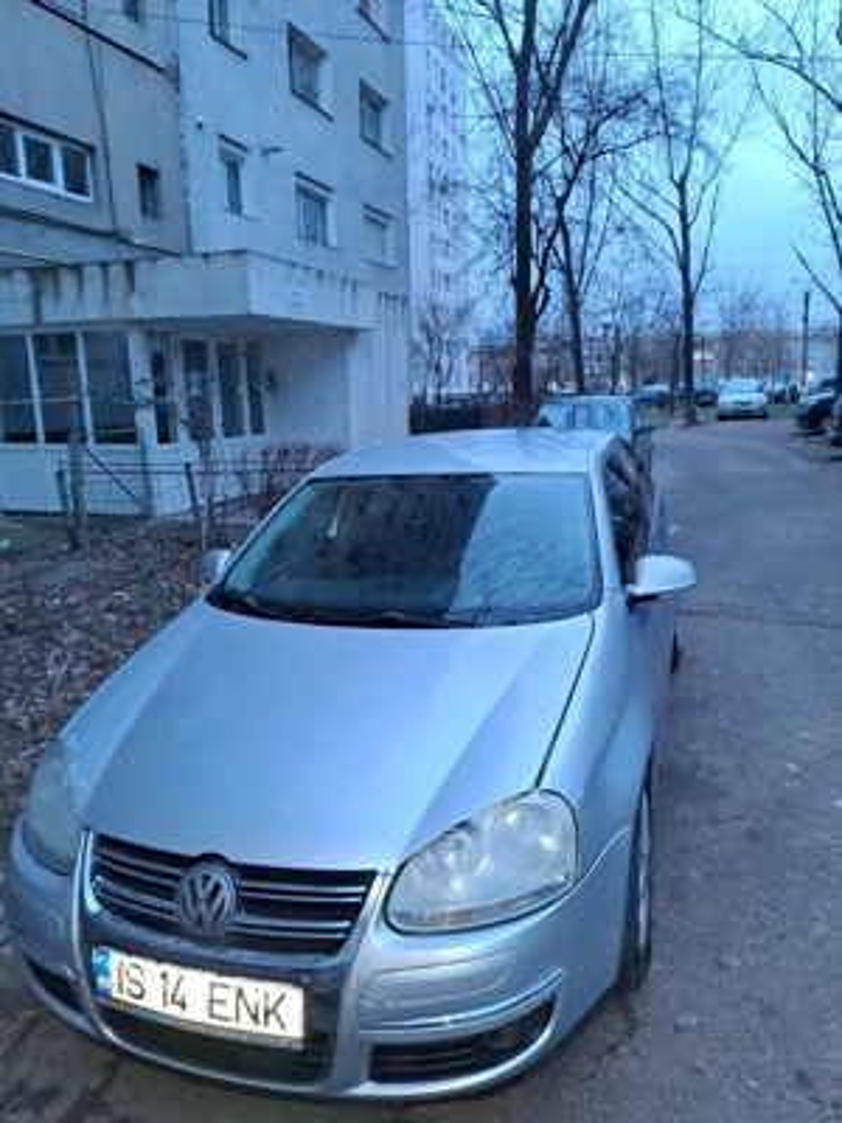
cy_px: 562
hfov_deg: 54.9
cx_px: 421
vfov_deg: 69.4
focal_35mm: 25
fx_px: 811
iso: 320
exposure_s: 1/40
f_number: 1.8
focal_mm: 4.65
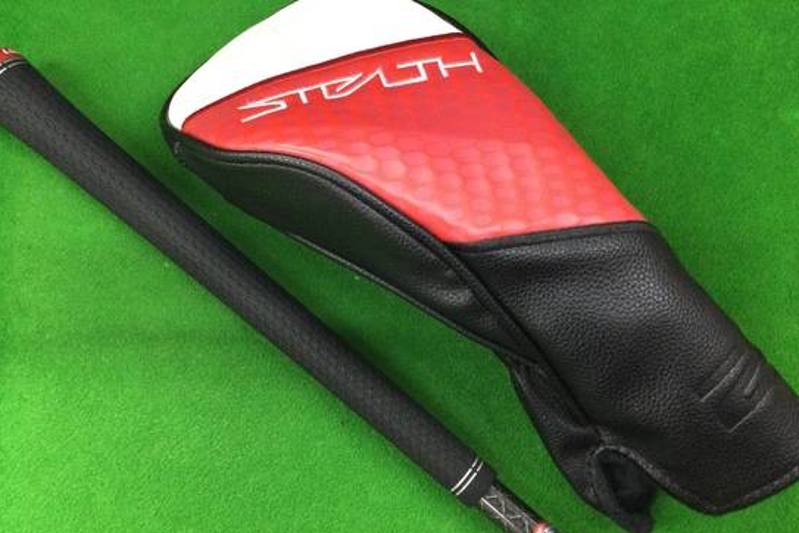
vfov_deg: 35.0
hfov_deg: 50.7
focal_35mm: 38
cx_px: 374
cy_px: 283
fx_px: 843
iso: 200
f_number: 2.4
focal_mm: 3.3
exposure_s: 1/30
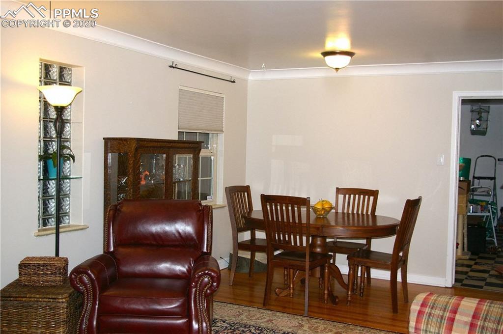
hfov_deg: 49.6
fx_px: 544
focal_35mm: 39
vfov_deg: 34.1
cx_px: 252
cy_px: 167
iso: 200
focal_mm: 26
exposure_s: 1/45
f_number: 4
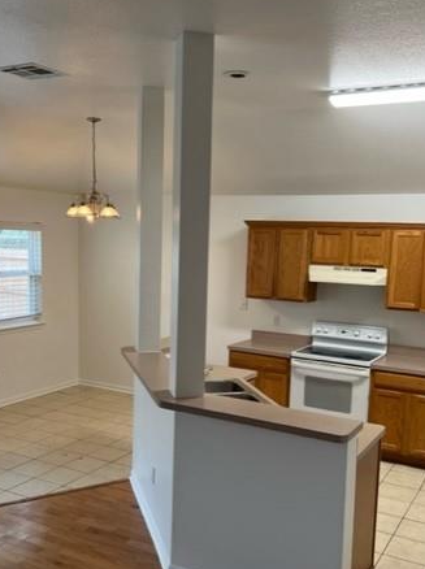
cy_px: 314
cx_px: 212
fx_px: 624
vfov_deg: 49.0
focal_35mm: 38
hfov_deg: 37.6
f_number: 1.5
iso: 125
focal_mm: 5.7
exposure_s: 1/120
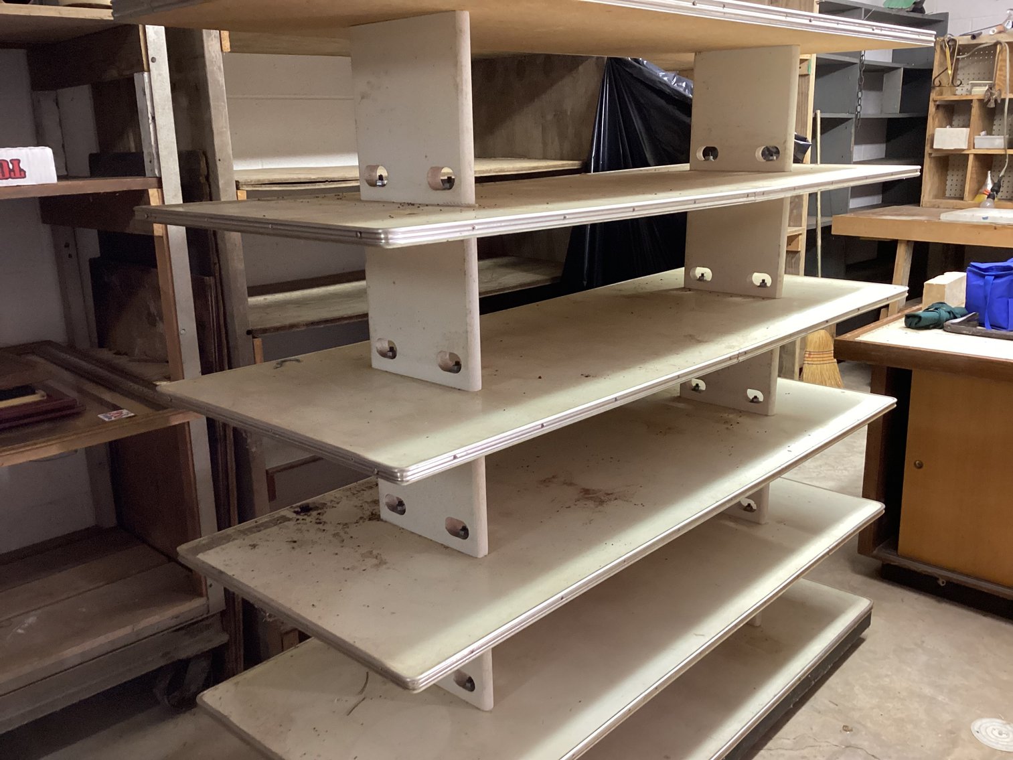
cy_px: 380
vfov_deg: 45.4
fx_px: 907
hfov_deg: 58.3
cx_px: 506
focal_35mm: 31
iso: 250
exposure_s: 1/33
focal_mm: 3.3
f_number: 2.4
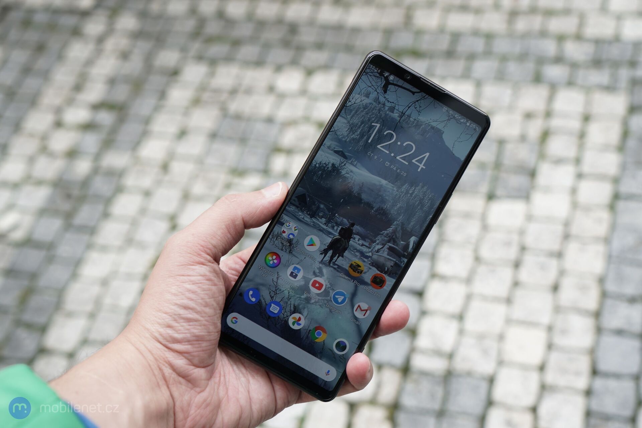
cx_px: 321
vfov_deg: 32.6
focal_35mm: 41
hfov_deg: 47.4
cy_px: 214
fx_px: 731
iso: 100
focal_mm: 41
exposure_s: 1/100
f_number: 5
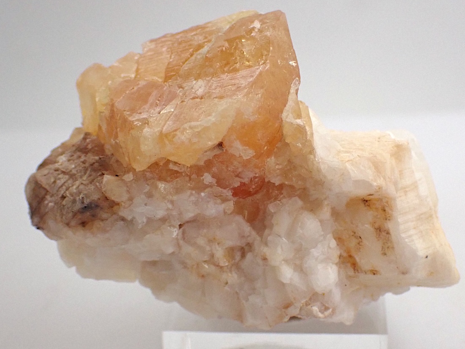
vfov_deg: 22.3
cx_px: 230
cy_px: 189
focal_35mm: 66
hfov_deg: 29.4
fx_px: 887
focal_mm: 10.35
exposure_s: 1/200
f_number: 3.5
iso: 800
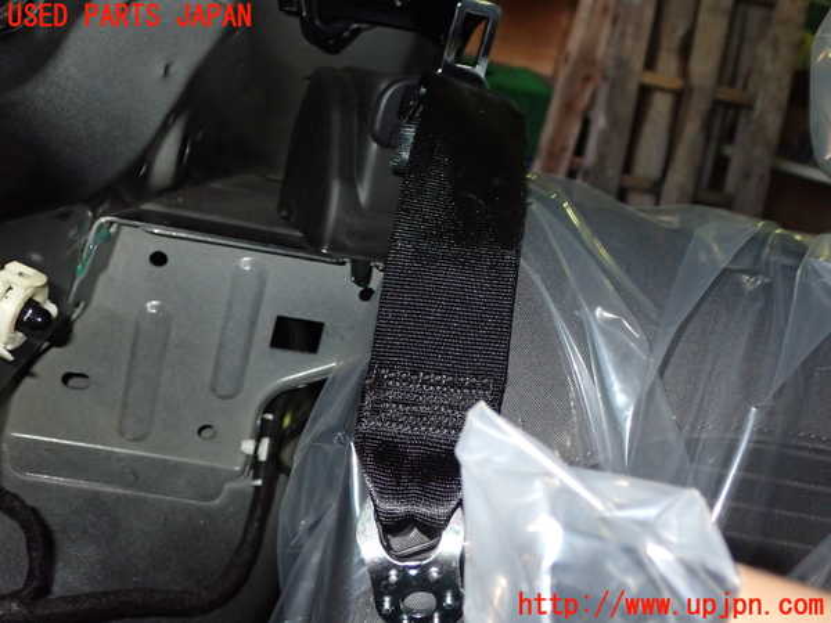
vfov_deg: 37.7
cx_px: 416
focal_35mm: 38
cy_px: 312
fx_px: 912
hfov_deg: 49.0
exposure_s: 1/40
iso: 500
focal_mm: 6.83
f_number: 8
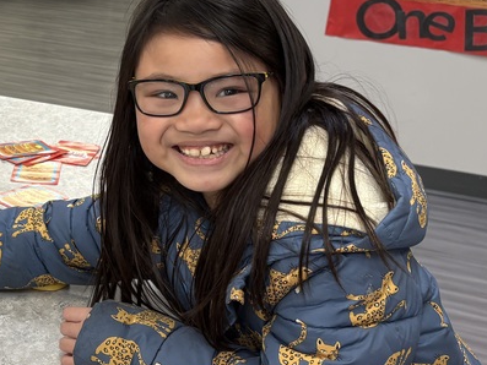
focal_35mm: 67
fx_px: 943
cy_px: 141
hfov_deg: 27.2
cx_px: -7
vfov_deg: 21.9
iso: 100
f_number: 1.6
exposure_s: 1/100
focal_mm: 5.96
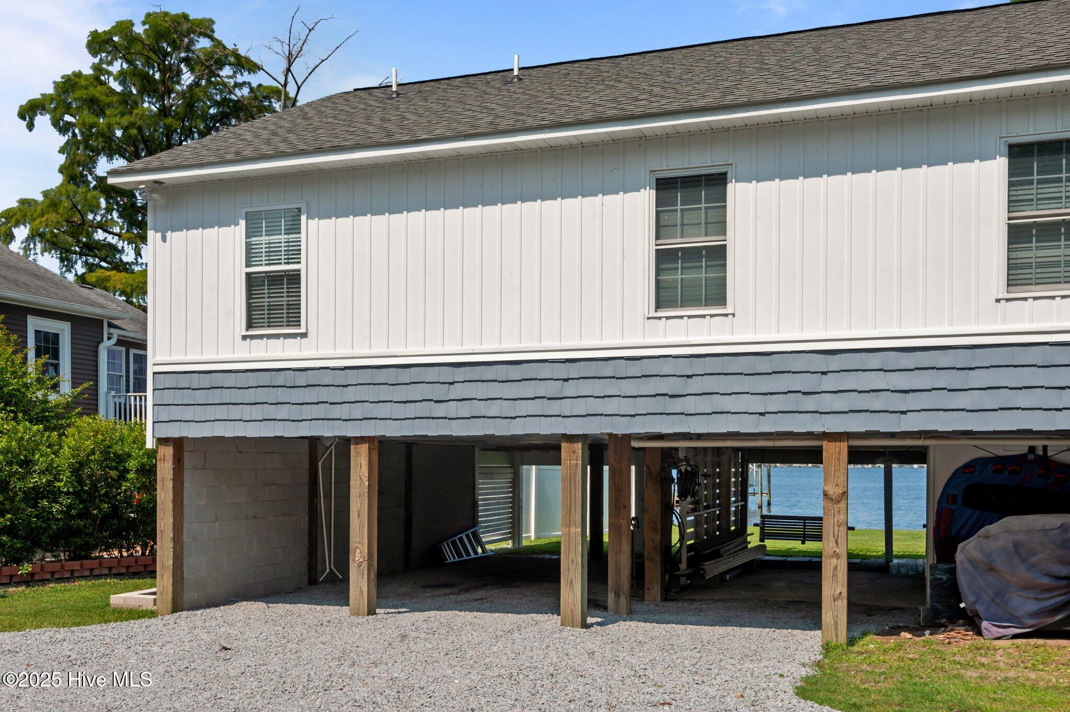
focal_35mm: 35
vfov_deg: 37.8
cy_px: 356
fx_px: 1039
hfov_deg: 54.5
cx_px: 535
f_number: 11
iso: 400
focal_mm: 35
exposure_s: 1/500
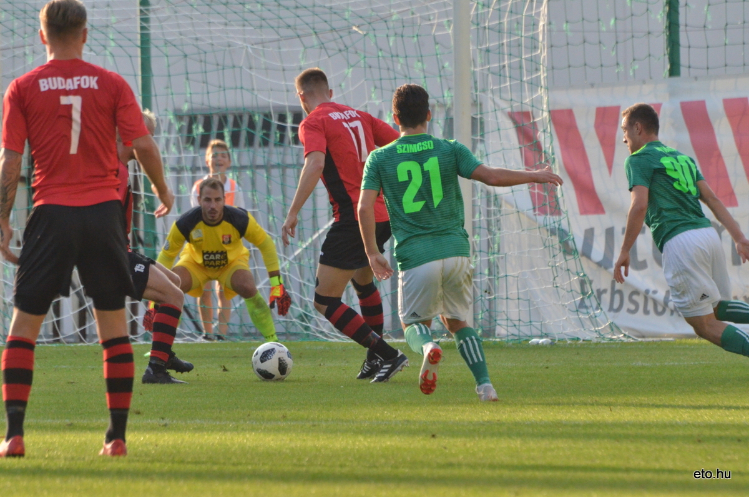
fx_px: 9344
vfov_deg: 3.0
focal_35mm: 450
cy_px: 248
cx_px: 374
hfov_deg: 4.6
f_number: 7.1
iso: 2200
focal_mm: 300
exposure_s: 1/3200
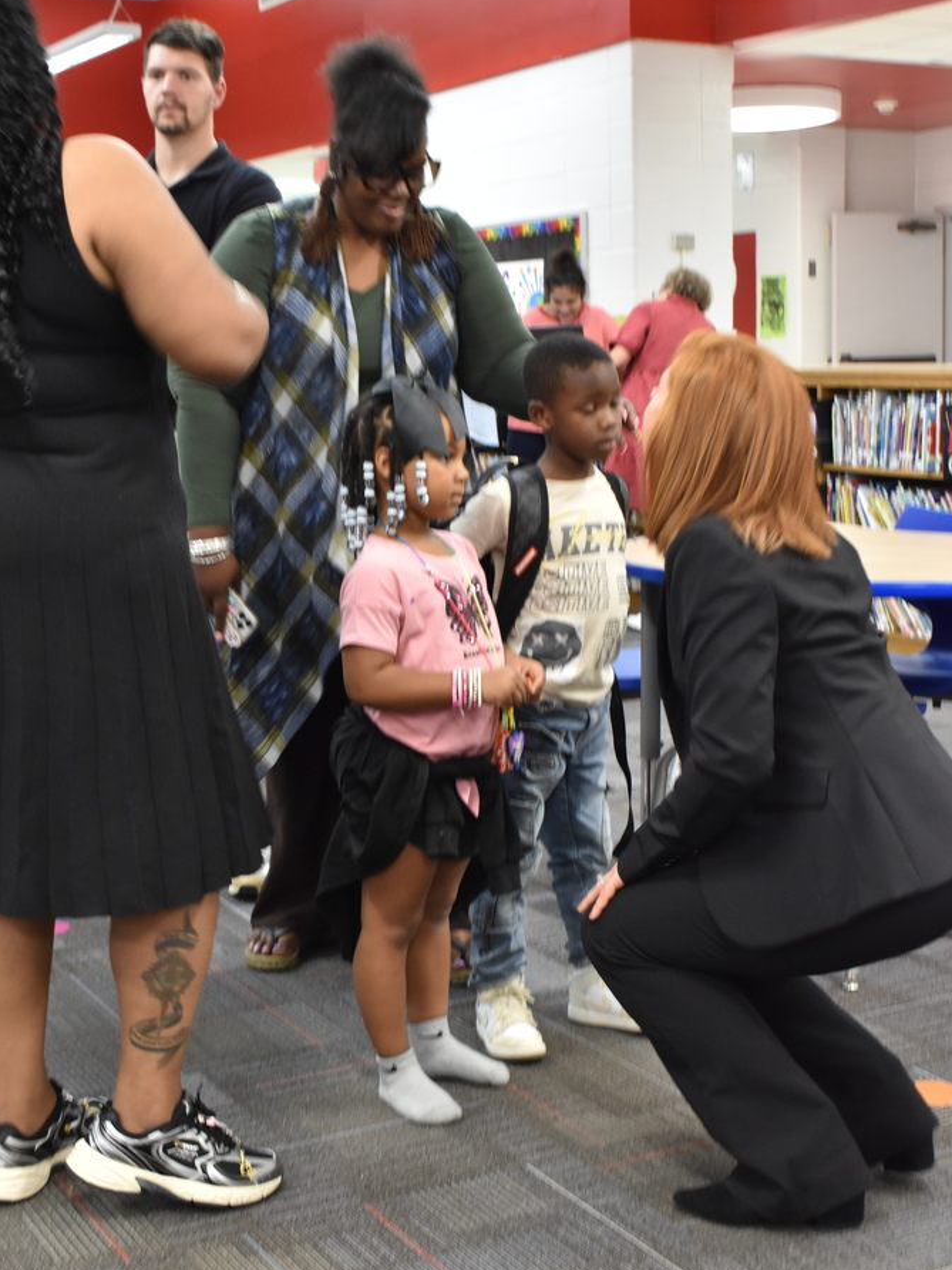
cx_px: 485
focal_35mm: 53
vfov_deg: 36.1
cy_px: 571
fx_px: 1943
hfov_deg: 27.5
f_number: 7.1
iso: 1400
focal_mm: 32
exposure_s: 1/50
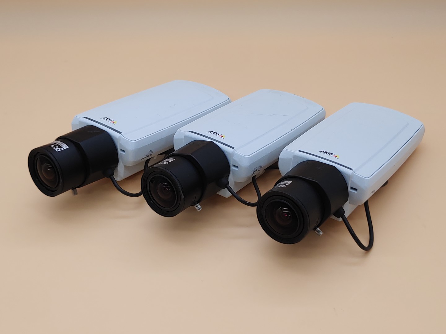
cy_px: 167
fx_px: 528
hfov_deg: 45.8
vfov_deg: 35.1
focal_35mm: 41
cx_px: 223
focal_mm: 4.36
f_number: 1.8
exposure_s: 1/172
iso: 50
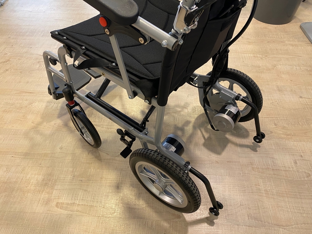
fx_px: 234
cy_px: 117
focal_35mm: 26
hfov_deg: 67.3
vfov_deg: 53.1
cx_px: 156
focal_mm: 4.25
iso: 200
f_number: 1.8
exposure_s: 1/50
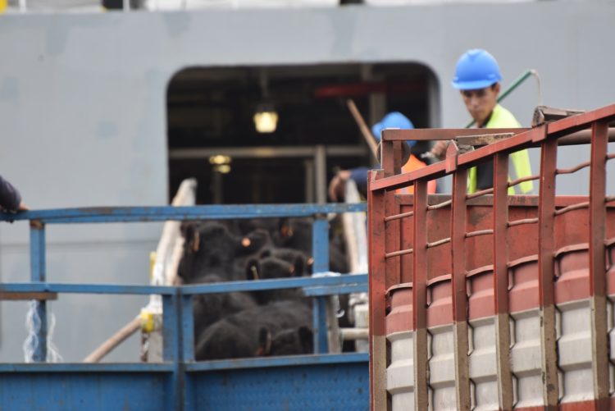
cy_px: 206
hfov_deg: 4.6
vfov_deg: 3.1
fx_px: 7692
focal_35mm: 450
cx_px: 308
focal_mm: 300
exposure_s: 1/250
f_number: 5.6
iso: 500
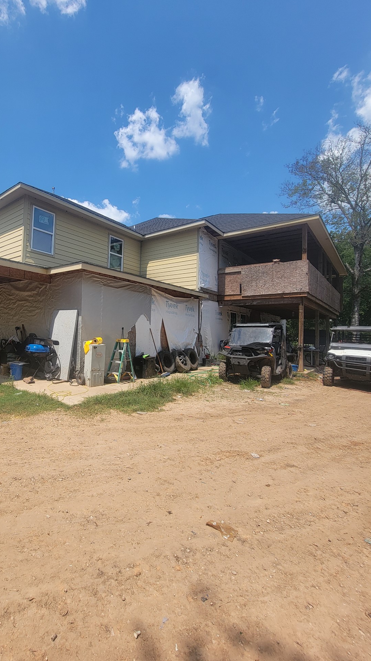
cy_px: 316
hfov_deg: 67.7
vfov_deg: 102.9
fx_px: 262
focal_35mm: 15
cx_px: 111
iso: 50
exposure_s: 1/1563
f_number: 2.2
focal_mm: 2.2
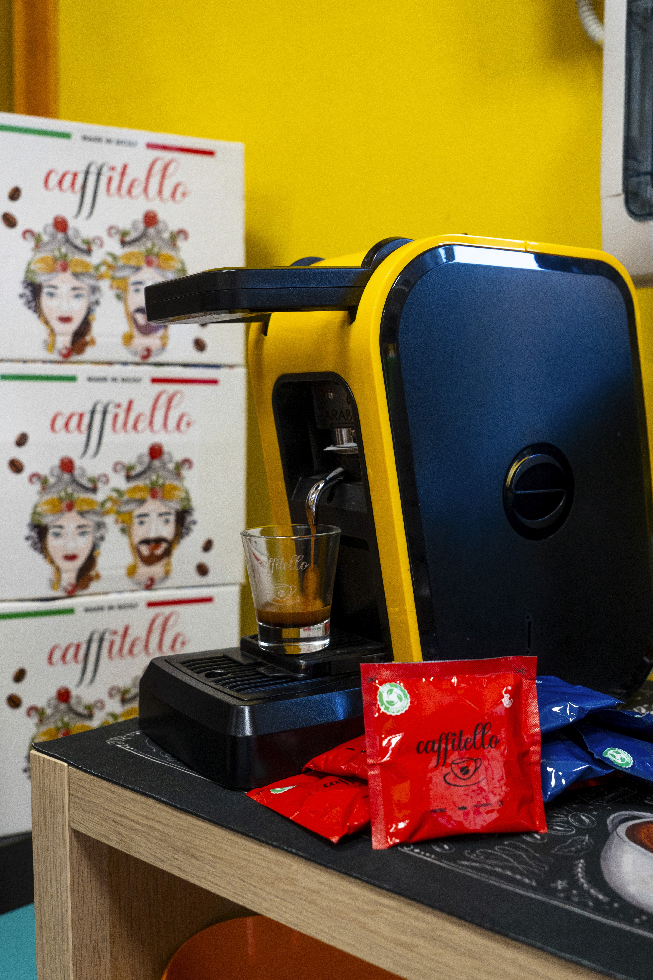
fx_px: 1004
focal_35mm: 37
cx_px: 326
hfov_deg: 36.0
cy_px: 490
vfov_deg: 52.0
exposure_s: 1/50
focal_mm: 24.6
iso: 800
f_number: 4
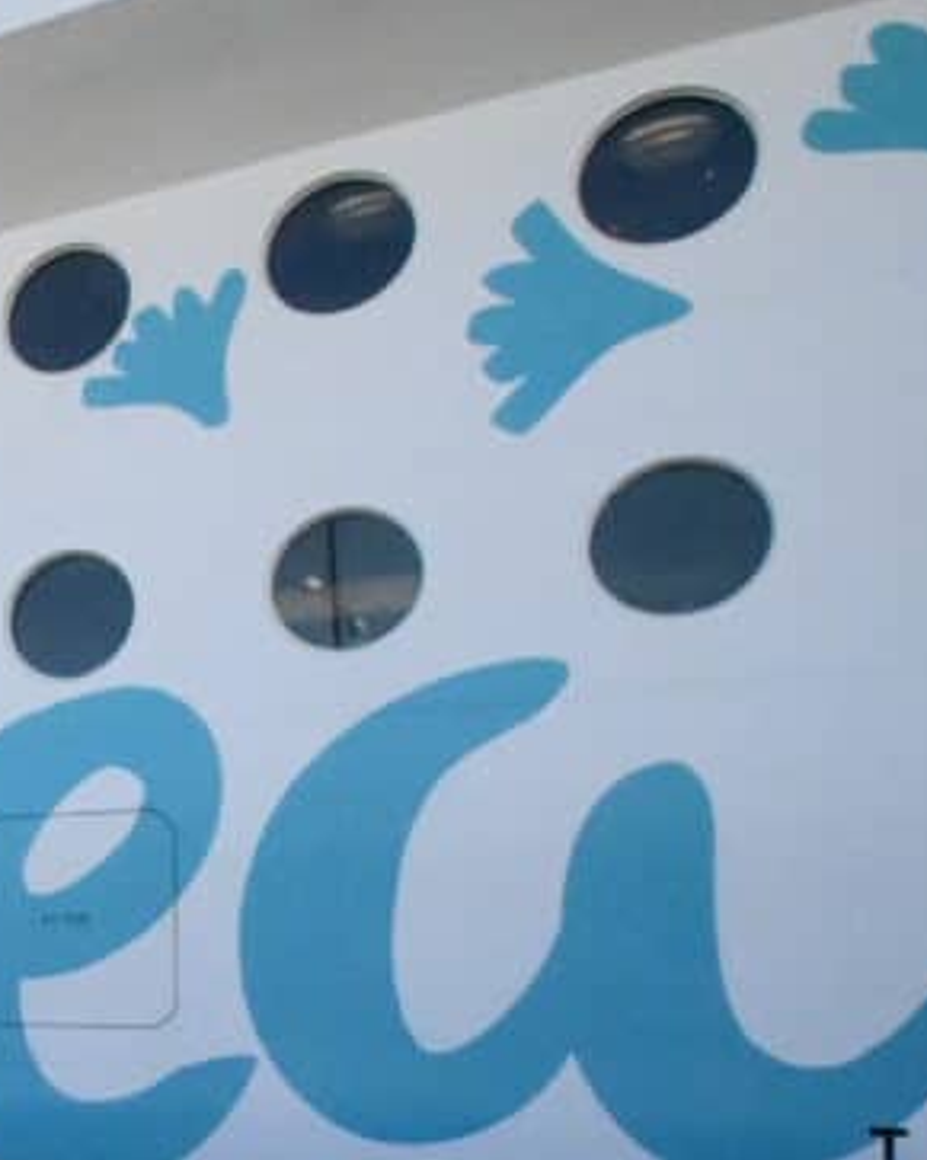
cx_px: -457
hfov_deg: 25.4
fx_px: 1545
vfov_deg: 39.6
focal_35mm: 45
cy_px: 924
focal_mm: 11.5
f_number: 22
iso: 16000
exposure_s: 1/4000
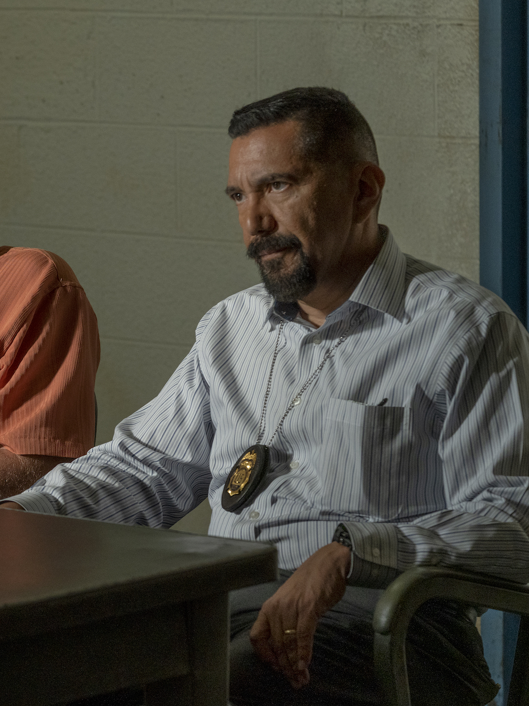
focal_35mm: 161
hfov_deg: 9.2
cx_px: 55
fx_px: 3282
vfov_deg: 12.3
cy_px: 354
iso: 1600
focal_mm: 111
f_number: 5.6
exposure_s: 1/160
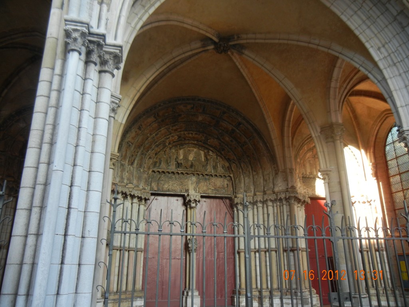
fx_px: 354
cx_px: 204
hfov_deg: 60.0
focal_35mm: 30
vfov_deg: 46.8
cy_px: 154
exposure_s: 1/55.6
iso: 166
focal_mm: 5.4
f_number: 3.5
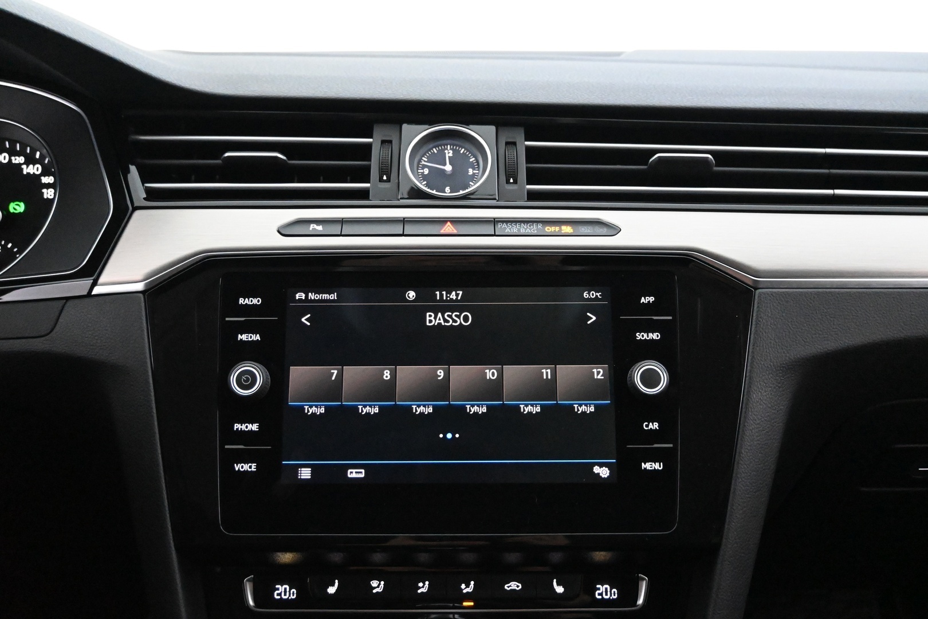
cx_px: 464
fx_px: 889
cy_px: 310
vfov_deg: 38.4
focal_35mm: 34
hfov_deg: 55.1
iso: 11400
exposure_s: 1/60
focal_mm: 23
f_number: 4.2
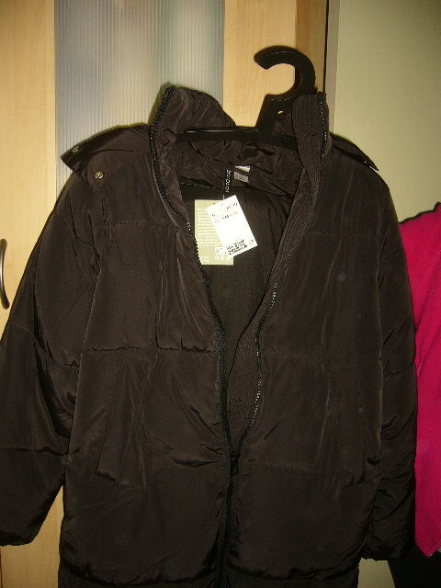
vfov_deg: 52.6
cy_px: 294
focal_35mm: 35
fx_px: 595
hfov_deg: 40.7
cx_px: 220
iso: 100
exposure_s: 1/60
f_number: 2.8
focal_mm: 5.8
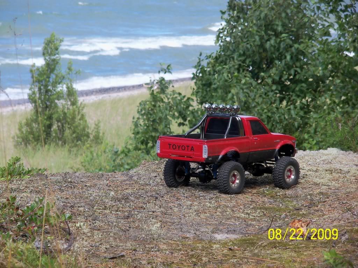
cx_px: 179
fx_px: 1965
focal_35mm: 190
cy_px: 134
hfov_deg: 10.4
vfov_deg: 7.8
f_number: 5.6
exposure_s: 1/250
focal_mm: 31.6
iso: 125
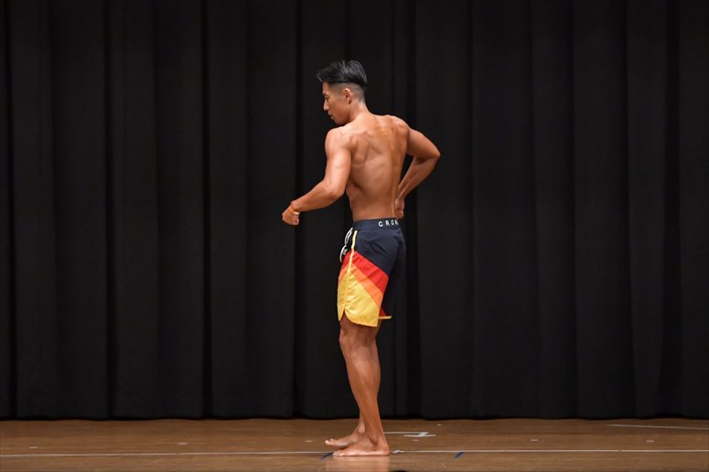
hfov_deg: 9.2
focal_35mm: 225
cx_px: 354
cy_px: 236
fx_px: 4429
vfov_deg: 6.1
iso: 6400
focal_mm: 150
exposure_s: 1/400
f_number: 5.6
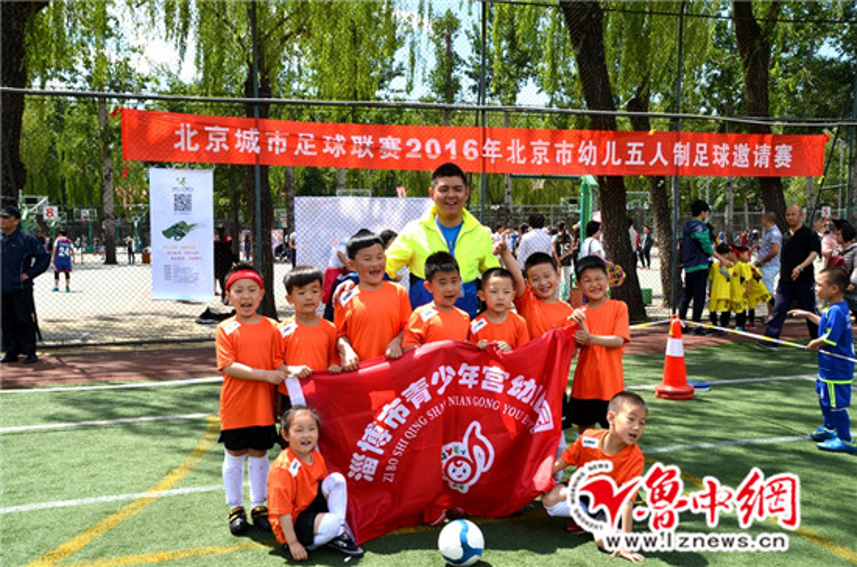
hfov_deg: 51.4
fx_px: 891
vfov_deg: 35.3
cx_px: 428
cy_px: 284
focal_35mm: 38
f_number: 8
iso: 110
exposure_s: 1/250
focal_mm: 25
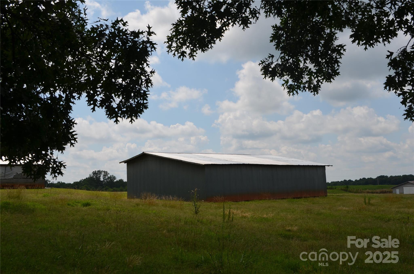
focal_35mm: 39
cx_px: 207
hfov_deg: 49.6
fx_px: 448
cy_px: 137
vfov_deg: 34.1
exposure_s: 1/320
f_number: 9
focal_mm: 26
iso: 100
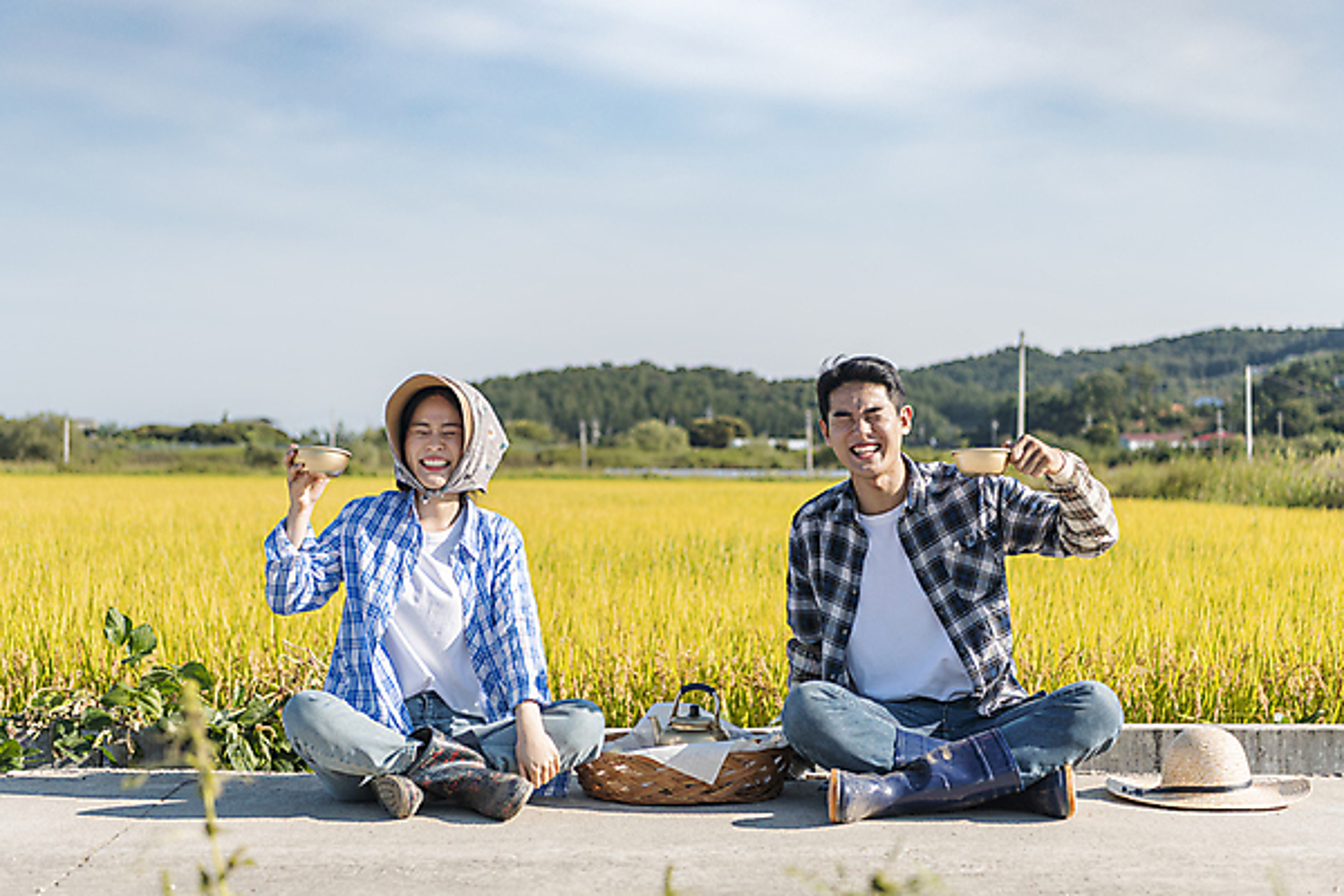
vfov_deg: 24.2
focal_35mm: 56
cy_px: 448
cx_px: 672
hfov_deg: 35.6
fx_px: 2091
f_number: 3.5
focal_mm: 56
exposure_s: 1/1250
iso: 100
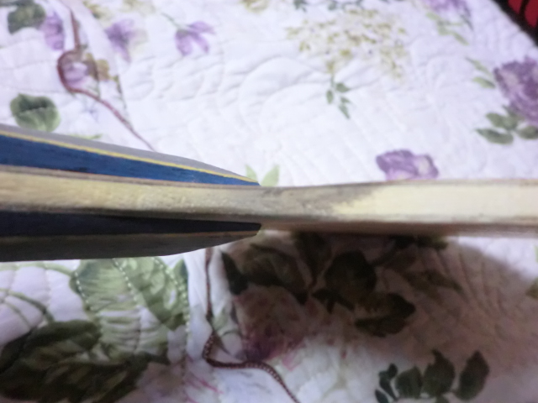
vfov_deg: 53.1
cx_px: 269
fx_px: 404
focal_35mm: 26
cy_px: 202
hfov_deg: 67.3
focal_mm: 4.7
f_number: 2.8
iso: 800
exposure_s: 1/25
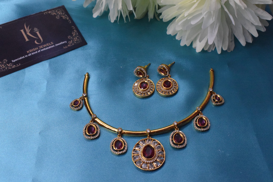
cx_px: 136
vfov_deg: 28.1
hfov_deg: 41.1
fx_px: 364
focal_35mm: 48
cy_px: 91
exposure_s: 1/60
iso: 6400
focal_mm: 32
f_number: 11
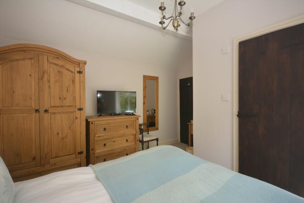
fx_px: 127
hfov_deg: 100.4
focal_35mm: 15
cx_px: 152
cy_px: 102
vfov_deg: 77.3
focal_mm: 10
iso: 280
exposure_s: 1/60
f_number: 4
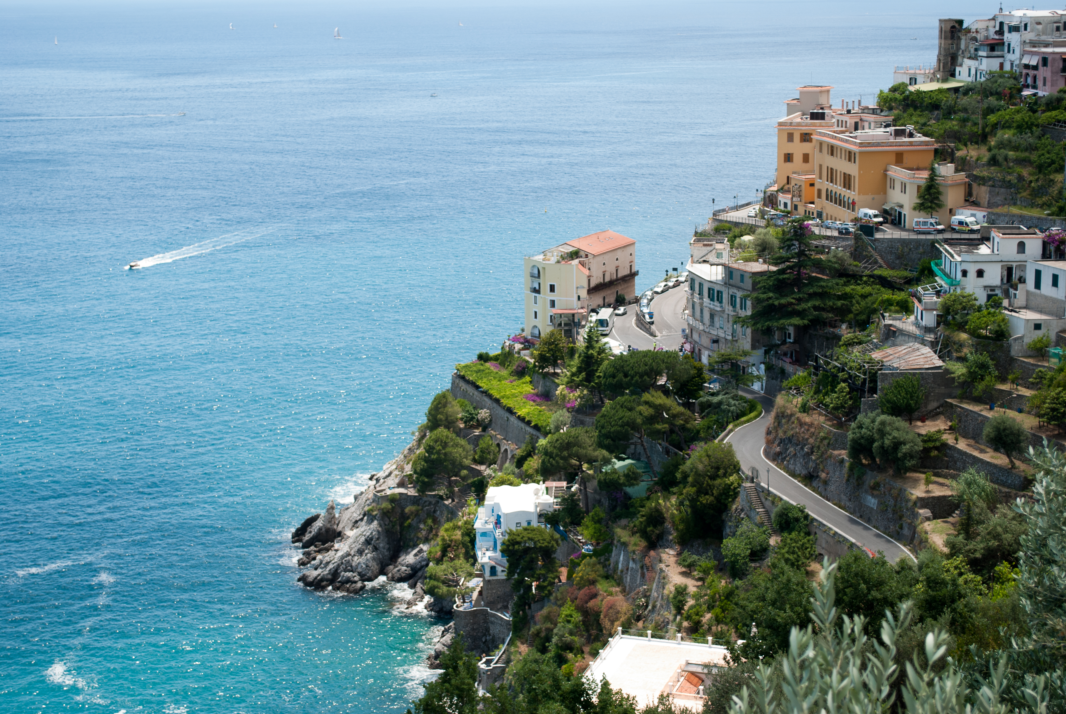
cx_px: 533
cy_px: 357
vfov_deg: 22.7
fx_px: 1779
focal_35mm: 60
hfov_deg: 33.4
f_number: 6.3
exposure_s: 1/160
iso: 100
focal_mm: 40
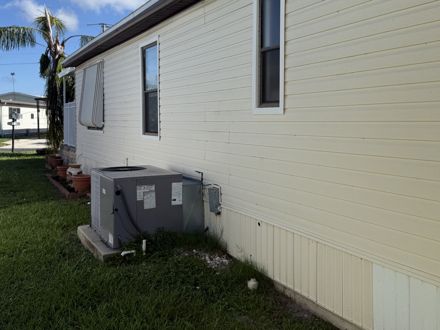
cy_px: 137
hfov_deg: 51.3
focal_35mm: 36
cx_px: 241
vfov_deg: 39.5
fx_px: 458
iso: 80
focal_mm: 6.76
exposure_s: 1/5319
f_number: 1.78
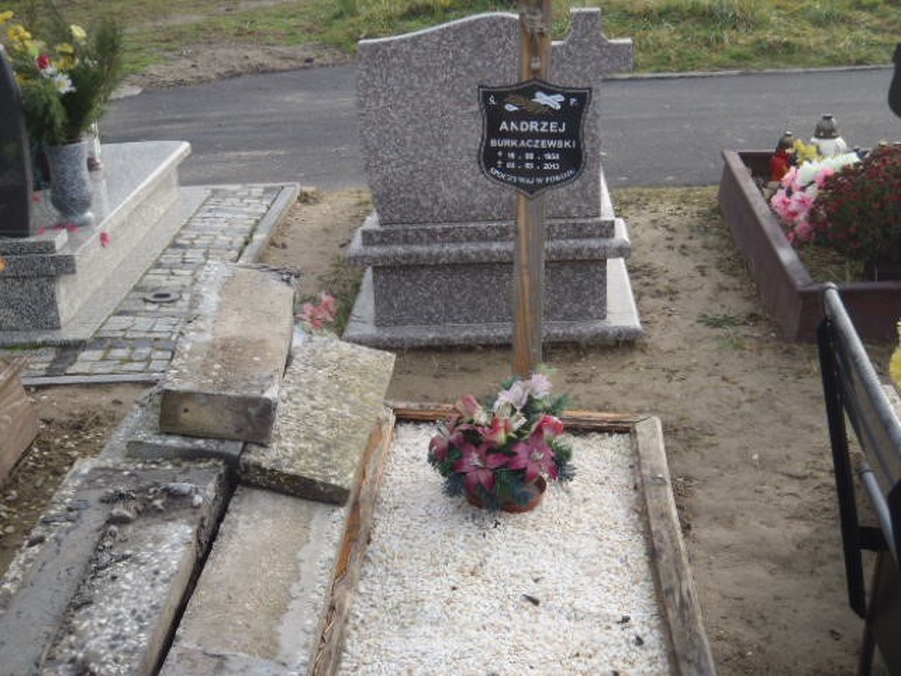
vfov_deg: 29.7
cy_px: 338
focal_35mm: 49
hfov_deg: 38.9
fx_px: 1275
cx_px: 450
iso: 64
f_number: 4.4
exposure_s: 1/125
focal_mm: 8.89
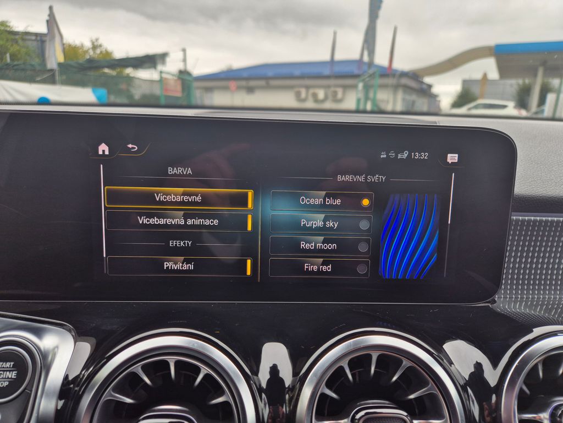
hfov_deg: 73.9
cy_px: 212
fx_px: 374
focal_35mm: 23
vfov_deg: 58.9
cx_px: 282
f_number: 1.8
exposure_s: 1/448
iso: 32
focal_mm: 5.4
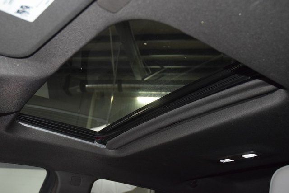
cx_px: 144
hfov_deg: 51.3
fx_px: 301
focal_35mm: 38
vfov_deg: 35.5
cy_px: 96
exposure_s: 1/100
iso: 3200
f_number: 3.8
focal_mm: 25
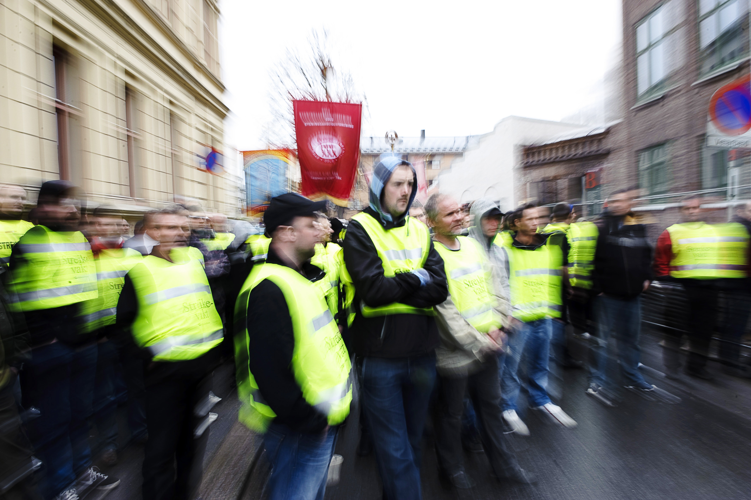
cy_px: 250
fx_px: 500
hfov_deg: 73.8
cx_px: 376
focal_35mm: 24
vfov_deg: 53.1
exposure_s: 1/4
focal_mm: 24
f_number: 22
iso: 100
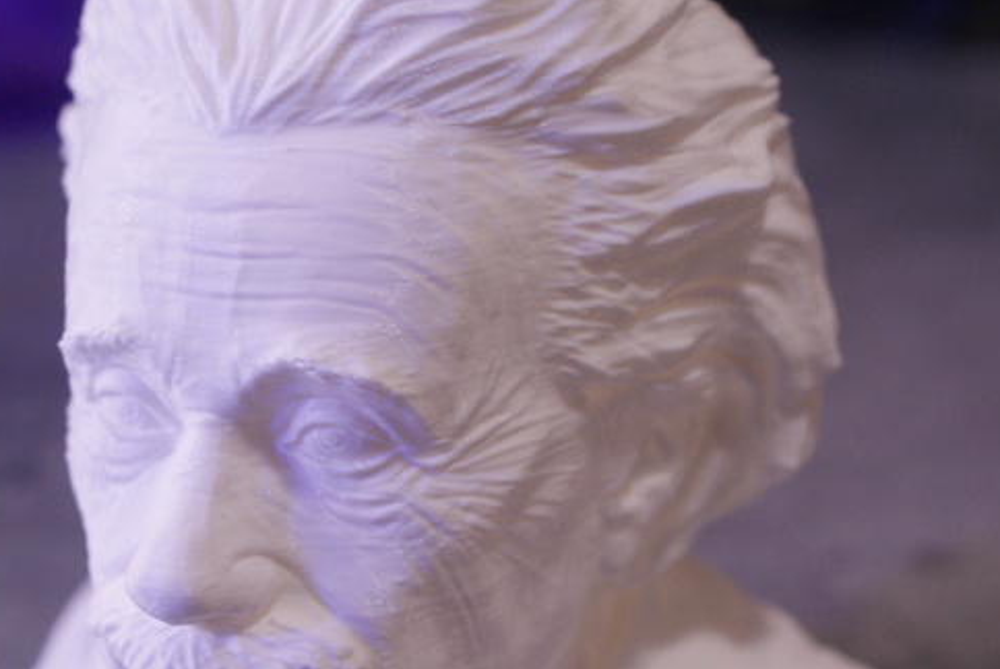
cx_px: 411
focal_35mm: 90
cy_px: 399
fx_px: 2503
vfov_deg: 15.2
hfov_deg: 22.6
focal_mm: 30
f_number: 5
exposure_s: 1/10
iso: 400
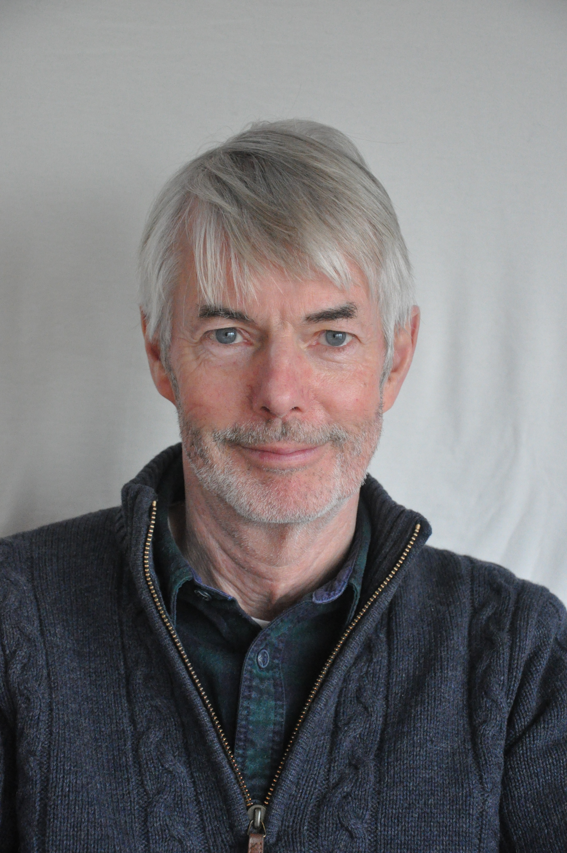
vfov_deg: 21.9
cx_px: 284
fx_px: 2203
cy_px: 426
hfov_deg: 14.7
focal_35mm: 93
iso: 3200
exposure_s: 1/400
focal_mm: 62
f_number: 5.3
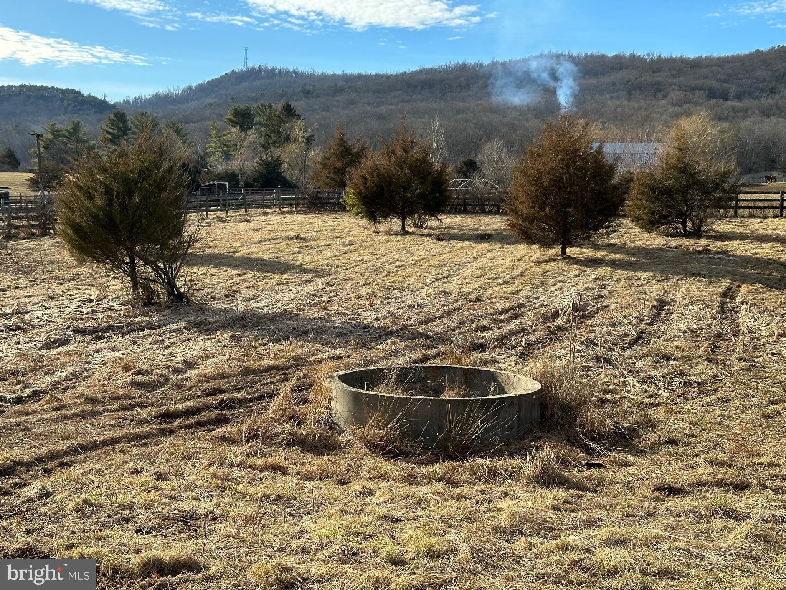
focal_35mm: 48
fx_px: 1090
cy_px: 295
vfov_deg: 30.3
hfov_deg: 39.7
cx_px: 393
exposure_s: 1/1916
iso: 64
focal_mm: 6.86
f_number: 1.78
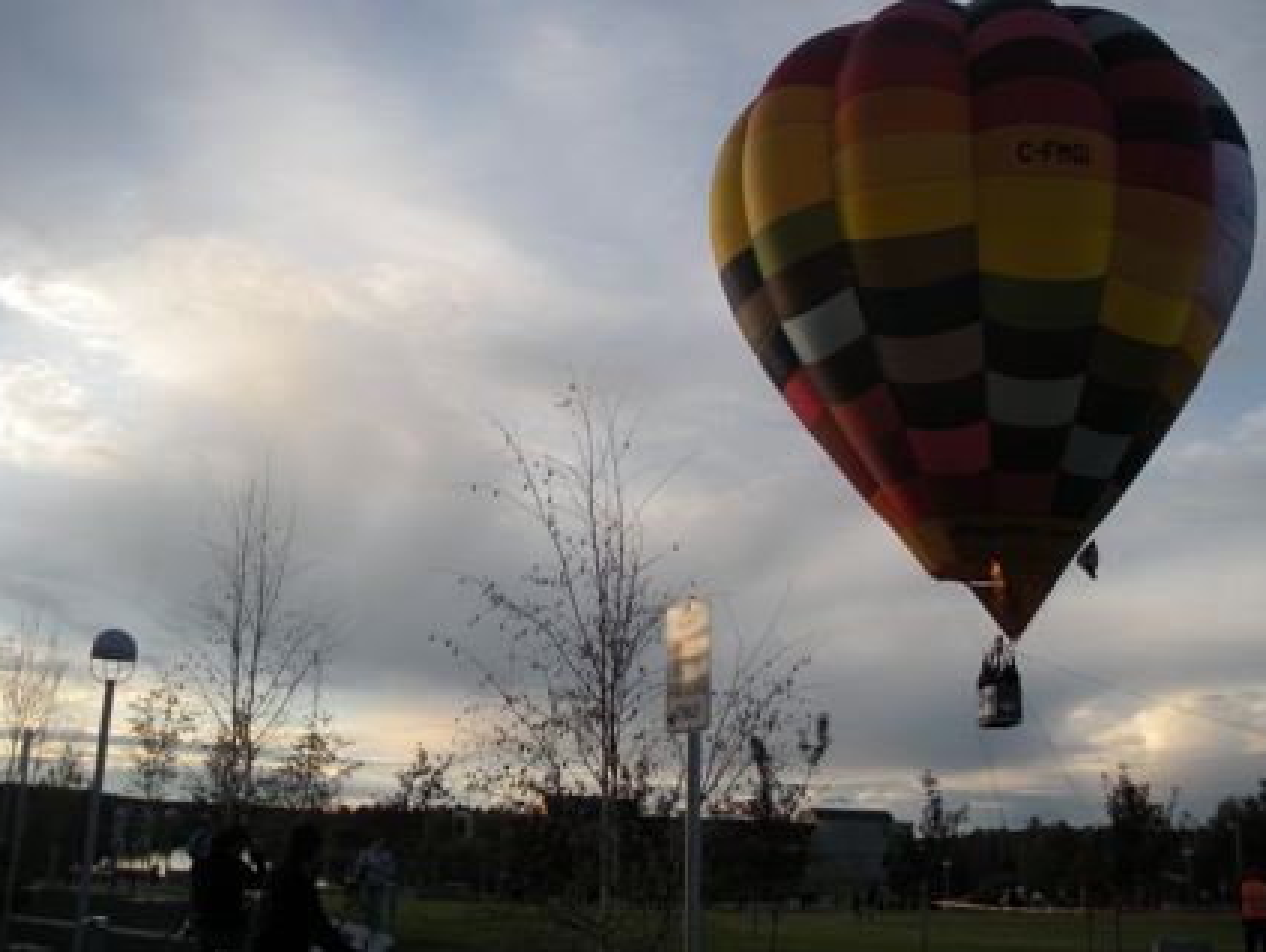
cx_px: 676
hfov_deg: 46.7
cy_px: 433
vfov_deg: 36.0
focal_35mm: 40
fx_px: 1464
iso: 64
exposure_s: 1/296
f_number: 3.5
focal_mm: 6.3
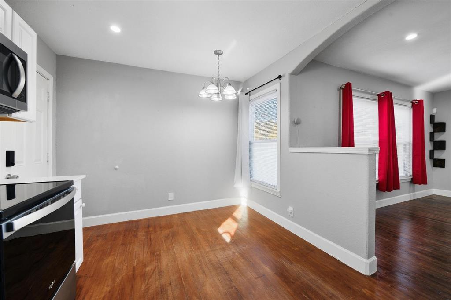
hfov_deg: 104.3
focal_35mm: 14
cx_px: 226
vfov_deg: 81.2
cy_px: 150
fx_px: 175
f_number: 9
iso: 100
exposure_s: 1/100
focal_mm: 14
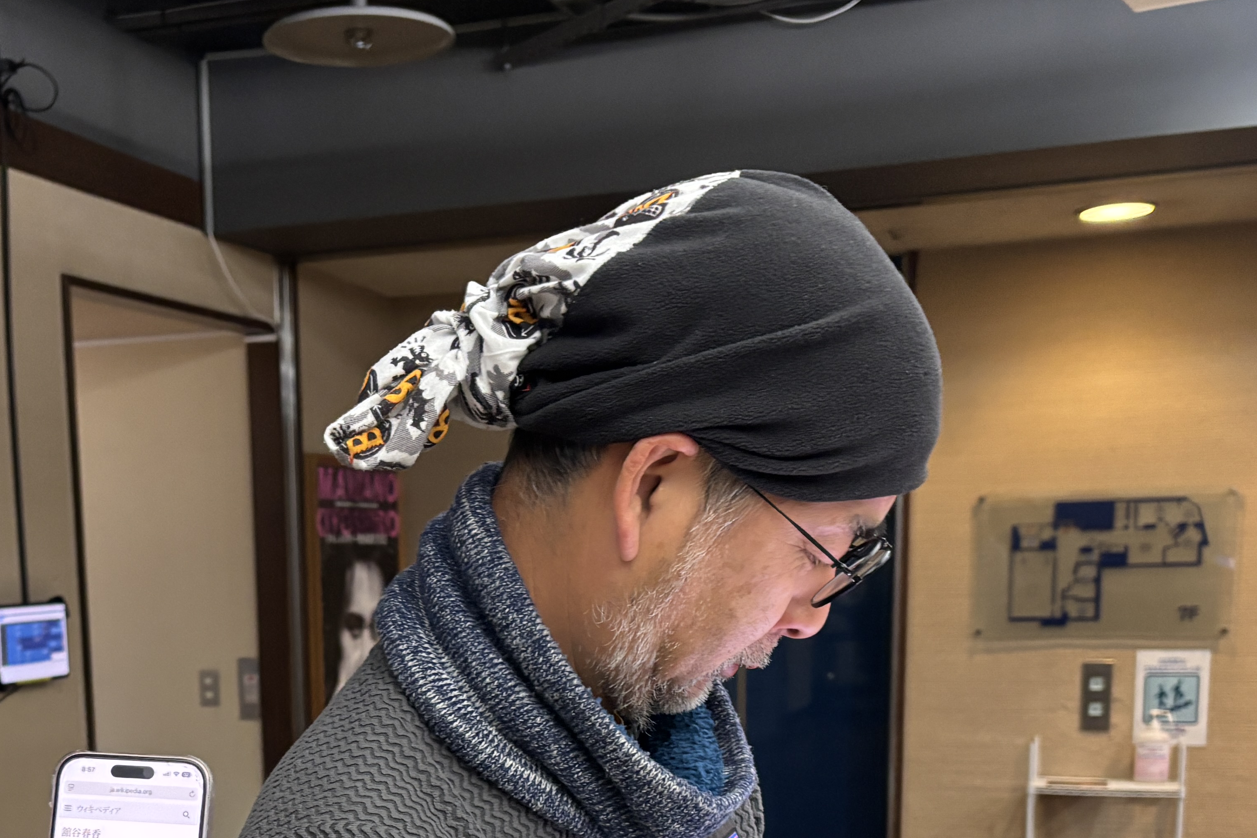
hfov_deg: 38.3
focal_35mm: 51
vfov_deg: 25.1
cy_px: 852
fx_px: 1781
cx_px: 387
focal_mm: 5.96
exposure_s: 1/50
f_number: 1.6
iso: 500
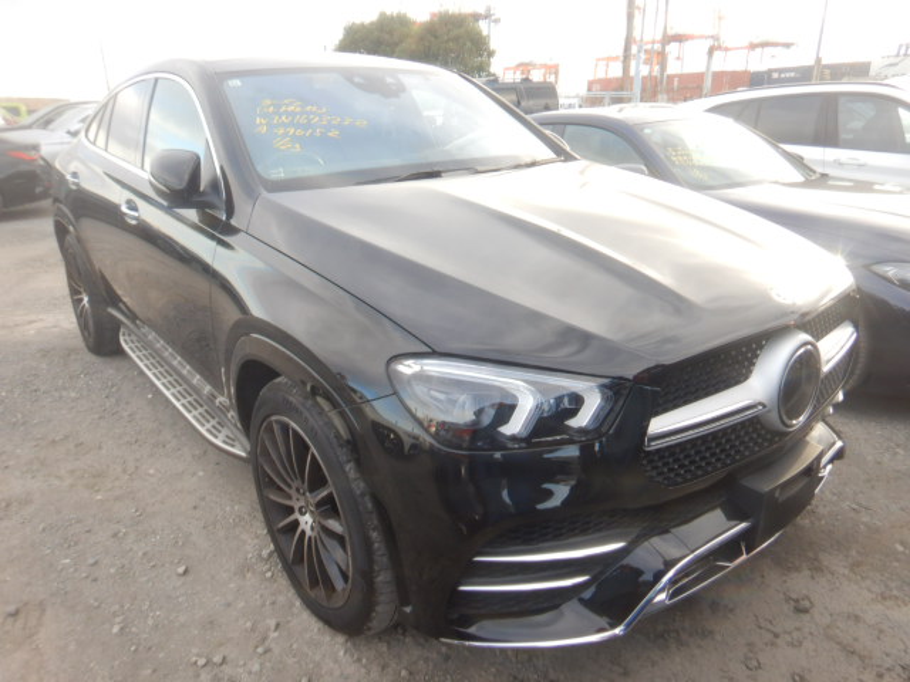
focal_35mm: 24
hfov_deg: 71.6
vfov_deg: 56.8
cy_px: 341
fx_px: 631
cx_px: 455
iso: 125
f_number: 2.8
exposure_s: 1/40
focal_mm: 4.3
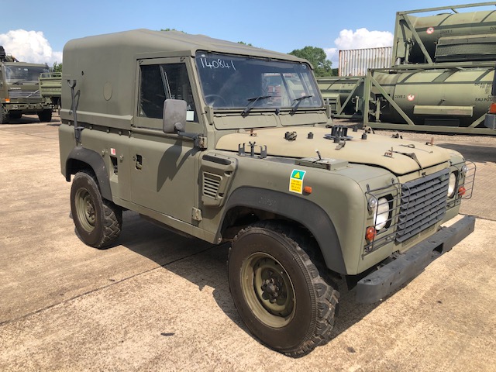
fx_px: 401
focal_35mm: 28
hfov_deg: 63.4
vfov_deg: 49.7
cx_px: 248
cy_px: 186
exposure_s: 1/1499
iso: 20
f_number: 1.8
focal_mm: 3.99
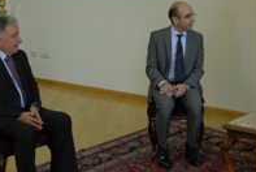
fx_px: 534
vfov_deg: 17.9
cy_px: 14
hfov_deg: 26.7
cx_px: 187
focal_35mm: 75
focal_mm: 22
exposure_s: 1/60
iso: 500
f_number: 3.5
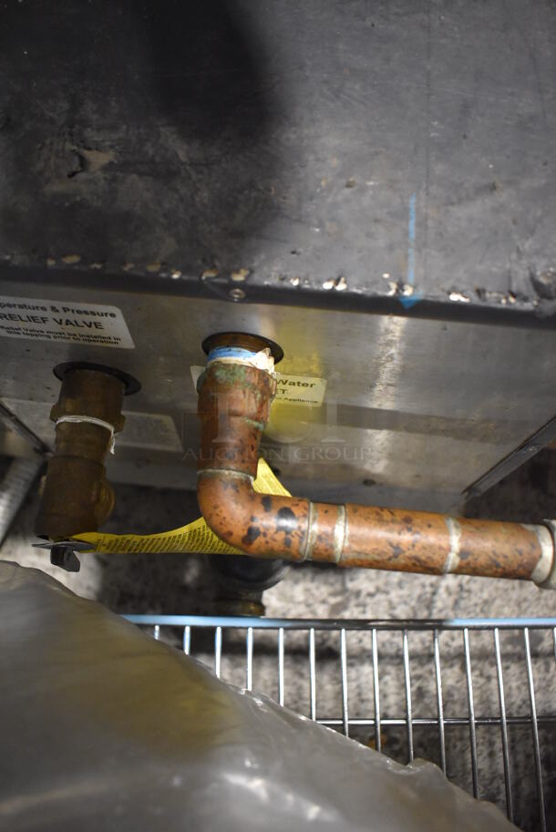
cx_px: 278
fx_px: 625
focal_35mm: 27
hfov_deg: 48.0
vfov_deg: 67.3
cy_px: 416
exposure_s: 1/125
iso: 4000
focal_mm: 18
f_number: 3.5
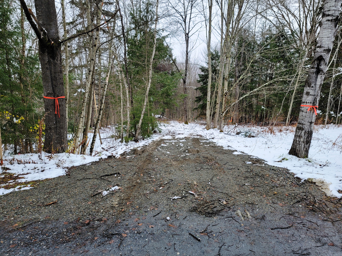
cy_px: 128
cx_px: 171
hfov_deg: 71.6
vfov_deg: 56.8
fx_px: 237
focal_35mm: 24
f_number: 1.8
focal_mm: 6.7
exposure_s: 1/140
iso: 16
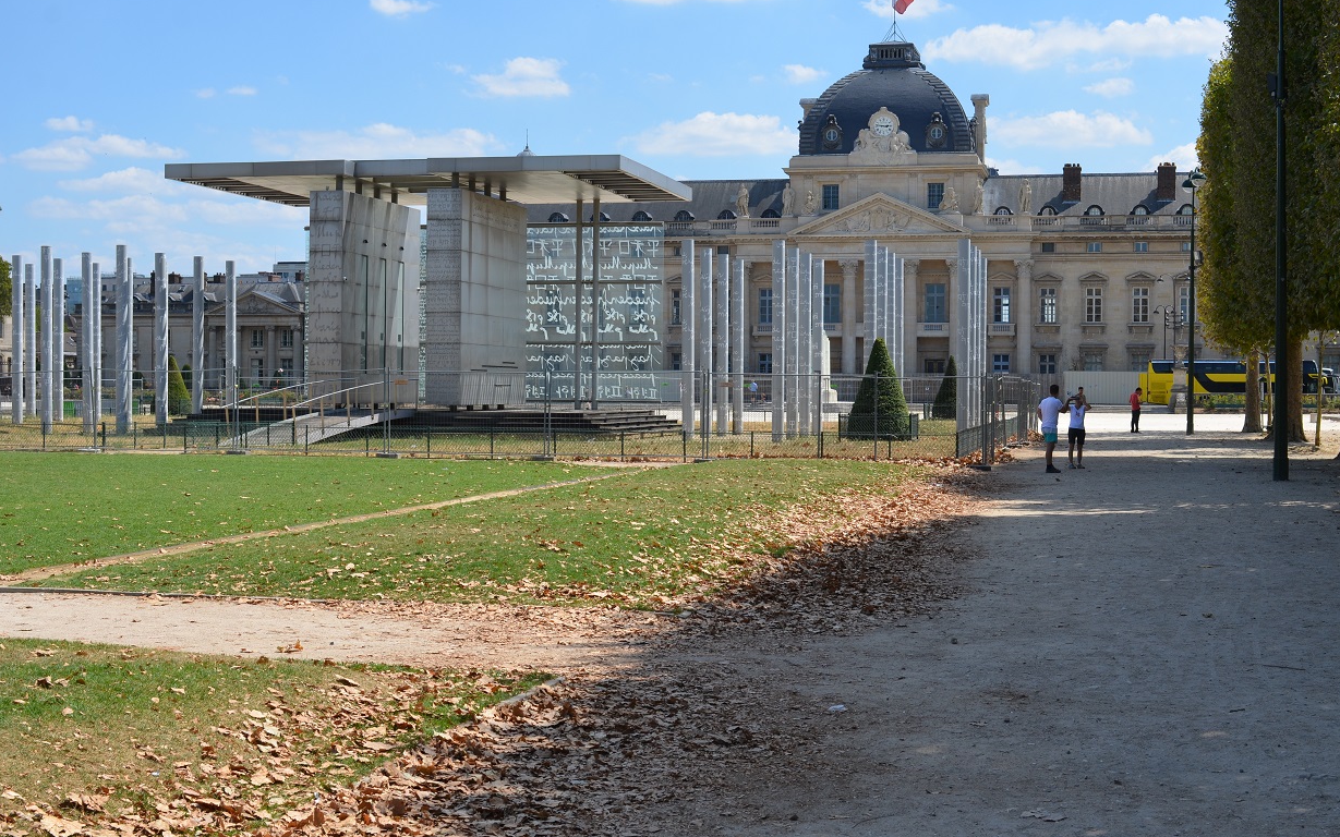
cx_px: 669
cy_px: 411
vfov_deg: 24.2
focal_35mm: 54
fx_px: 1954
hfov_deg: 37.9
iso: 110
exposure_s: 1/250
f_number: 8
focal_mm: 35
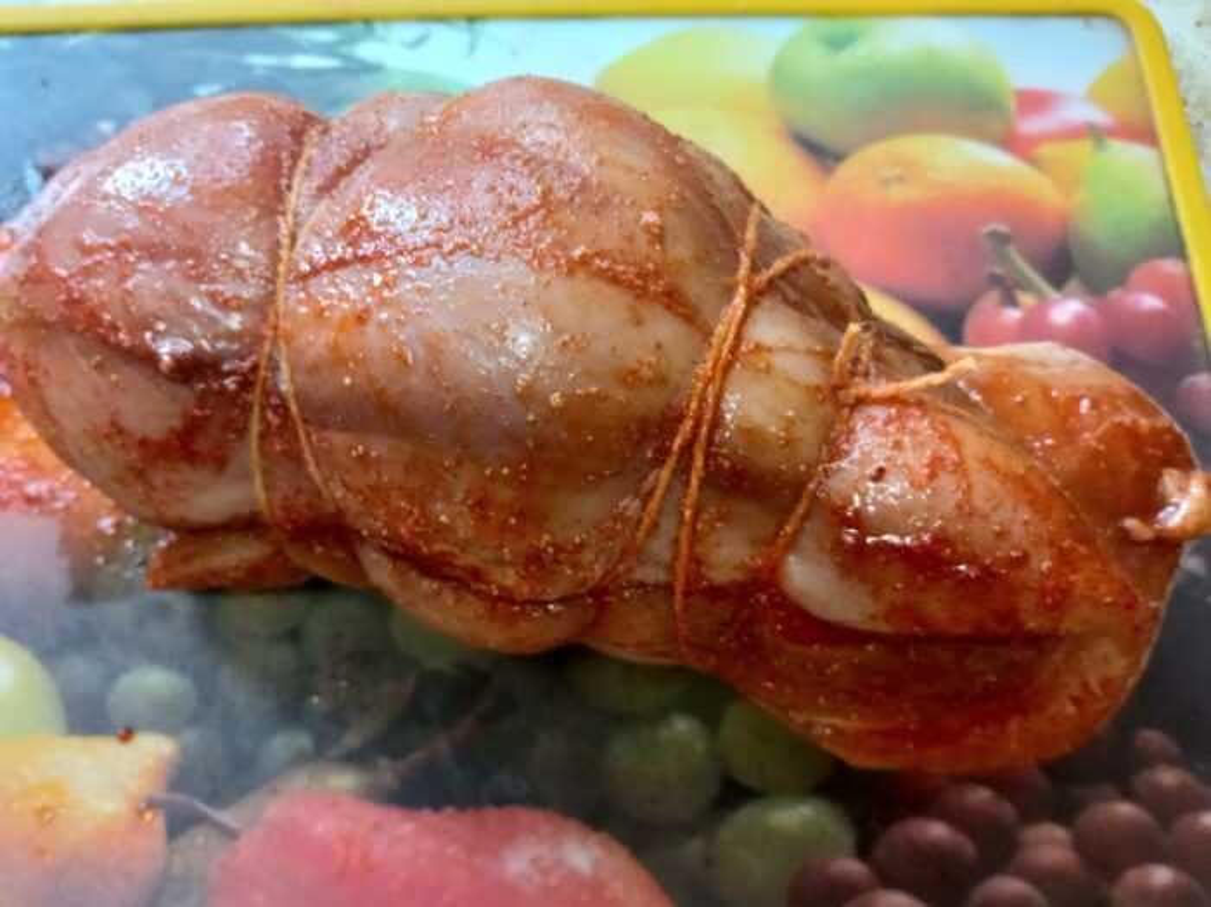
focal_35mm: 25
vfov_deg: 54.8
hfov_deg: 69.4
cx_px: 606
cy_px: 454
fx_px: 874
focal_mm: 4.6
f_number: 1.8
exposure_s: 1/33
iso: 250
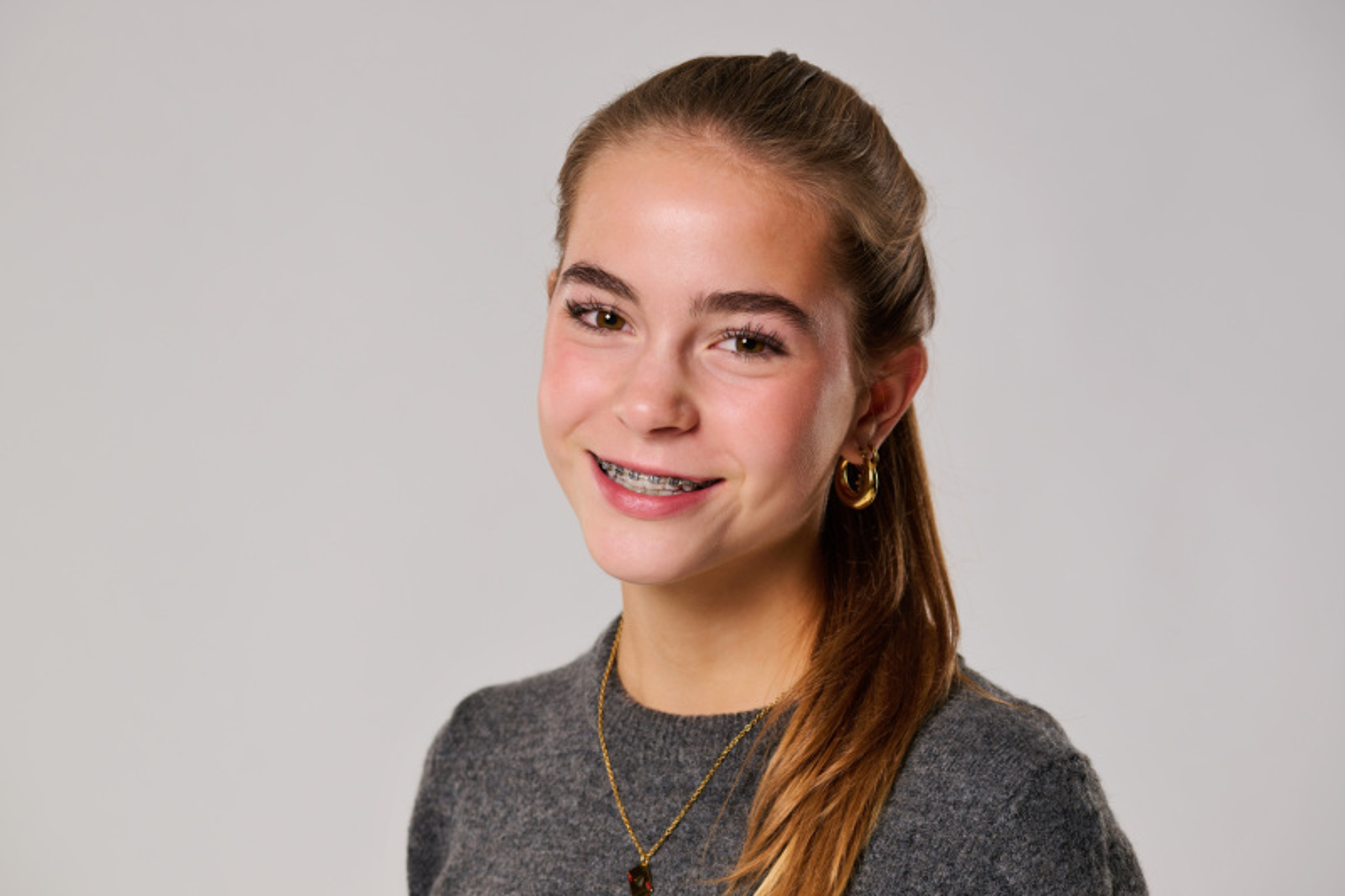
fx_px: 3922
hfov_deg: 19.5
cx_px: 672
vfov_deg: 13.0
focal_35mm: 105
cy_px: 448
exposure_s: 1/125
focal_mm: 105
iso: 100
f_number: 9
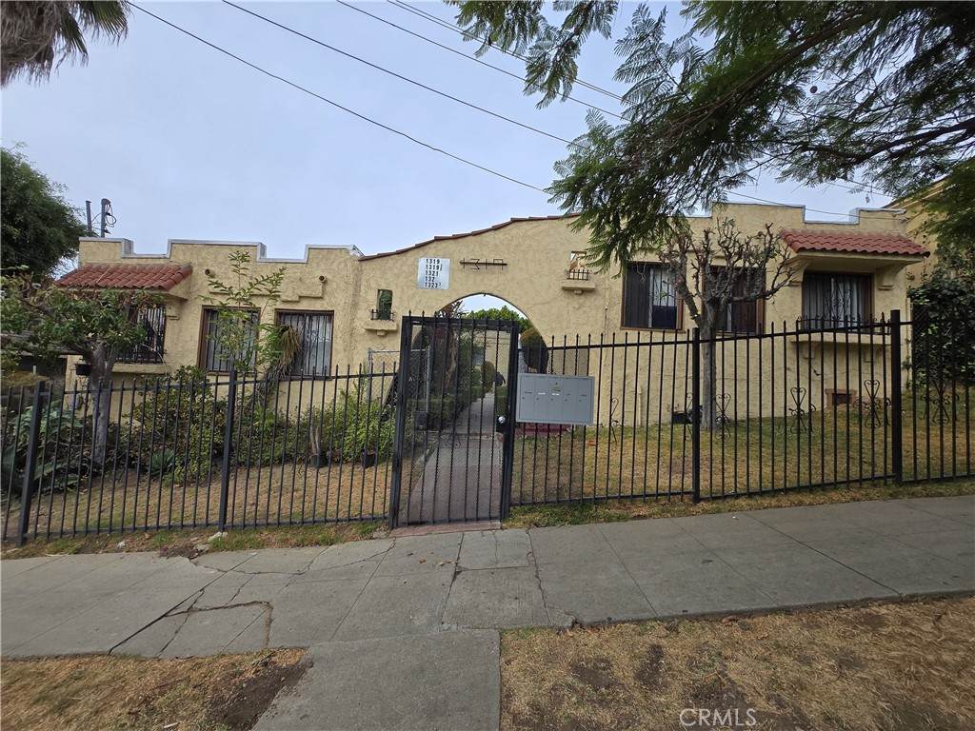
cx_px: 488
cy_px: 366
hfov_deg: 106.2
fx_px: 366
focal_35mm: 13
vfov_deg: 89.9
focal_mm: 1.7
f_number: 2.2
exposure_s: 1/591
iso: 25
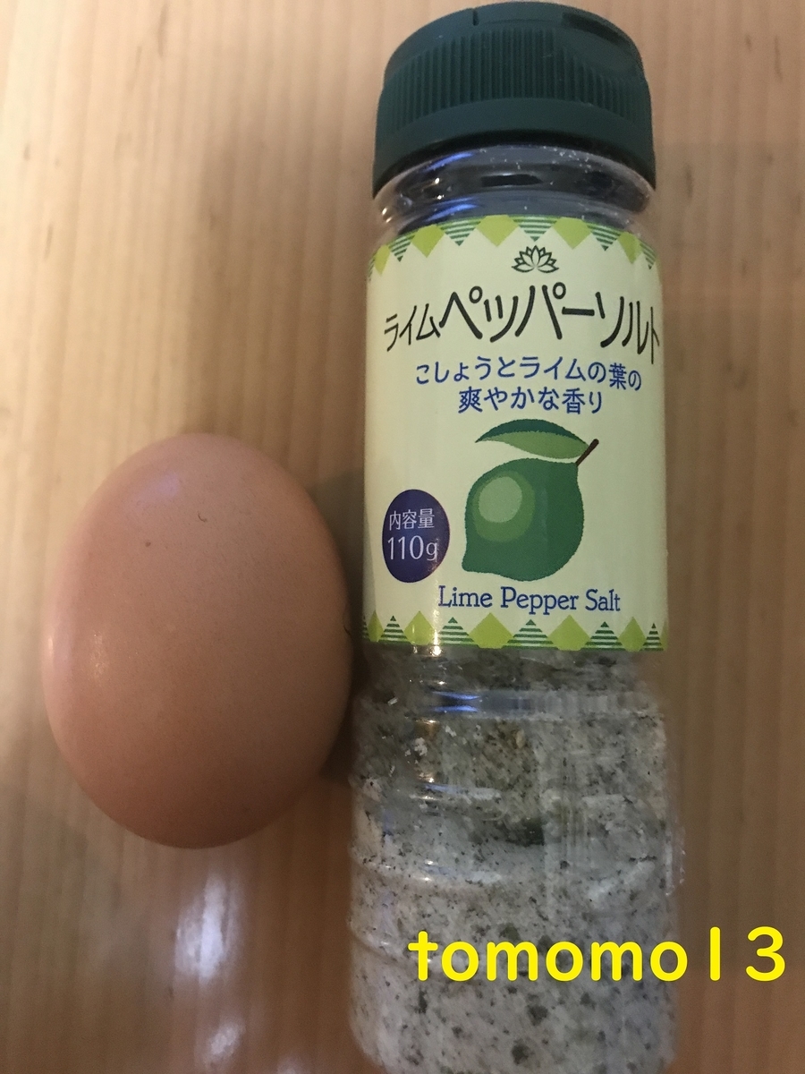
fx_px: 868
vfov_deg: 63.4
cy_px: 537
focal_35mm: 28
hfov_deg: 49.7
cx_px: 402
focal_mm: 3.99
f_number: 1.8
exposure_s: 1/6
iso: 100
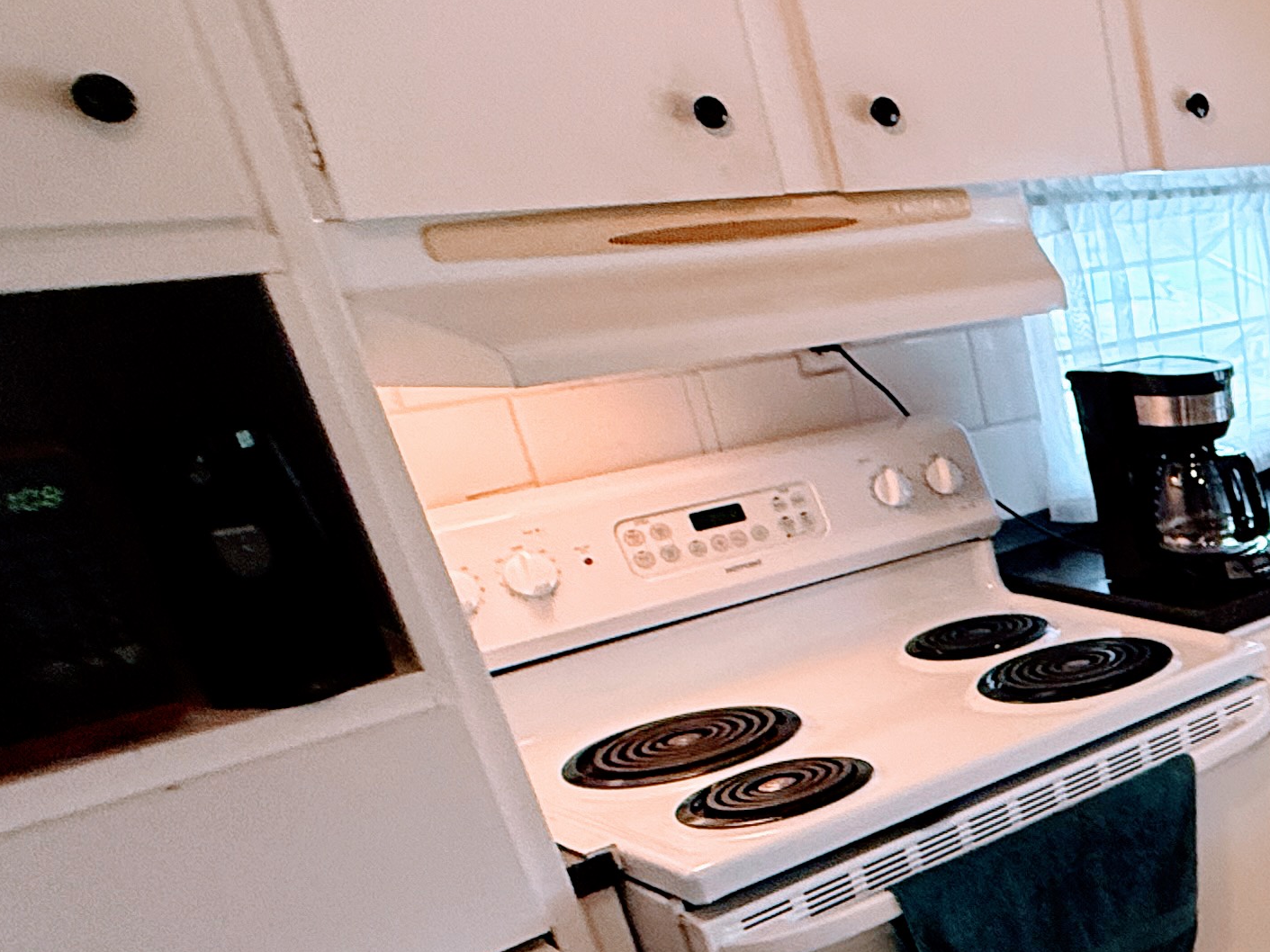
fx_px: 1467
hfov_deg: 33.2
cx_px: 1680
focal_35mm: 40
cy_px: 710
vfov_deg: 35.2
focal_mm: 2.22
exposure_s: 1/120
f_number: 2.2
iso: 320
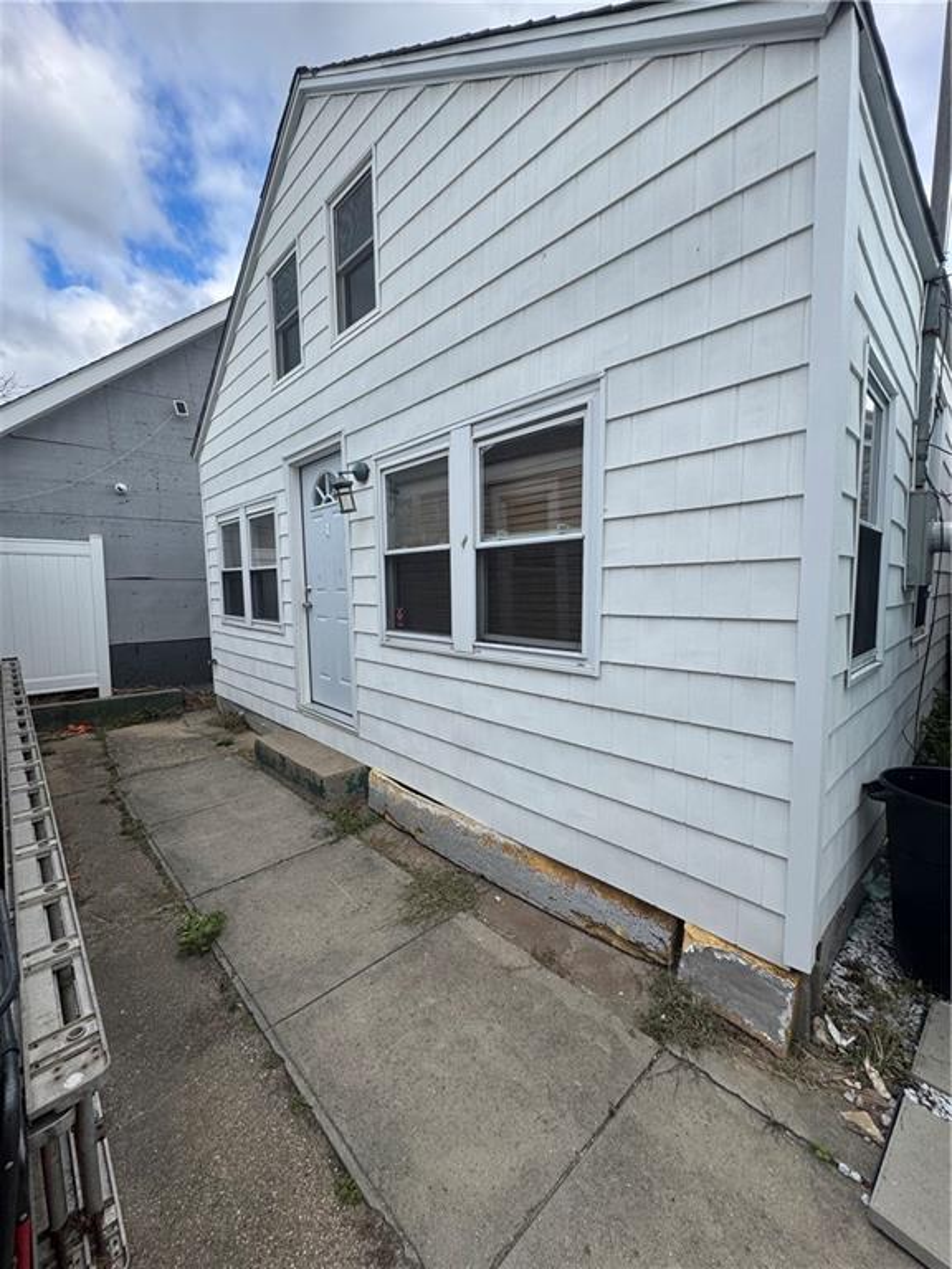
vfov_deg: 102.1
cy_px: 634
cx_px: 476
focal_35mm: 14
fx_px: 513
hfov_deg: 85.7
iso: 40
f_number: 2.2
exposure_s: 1/399
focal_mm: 2.22
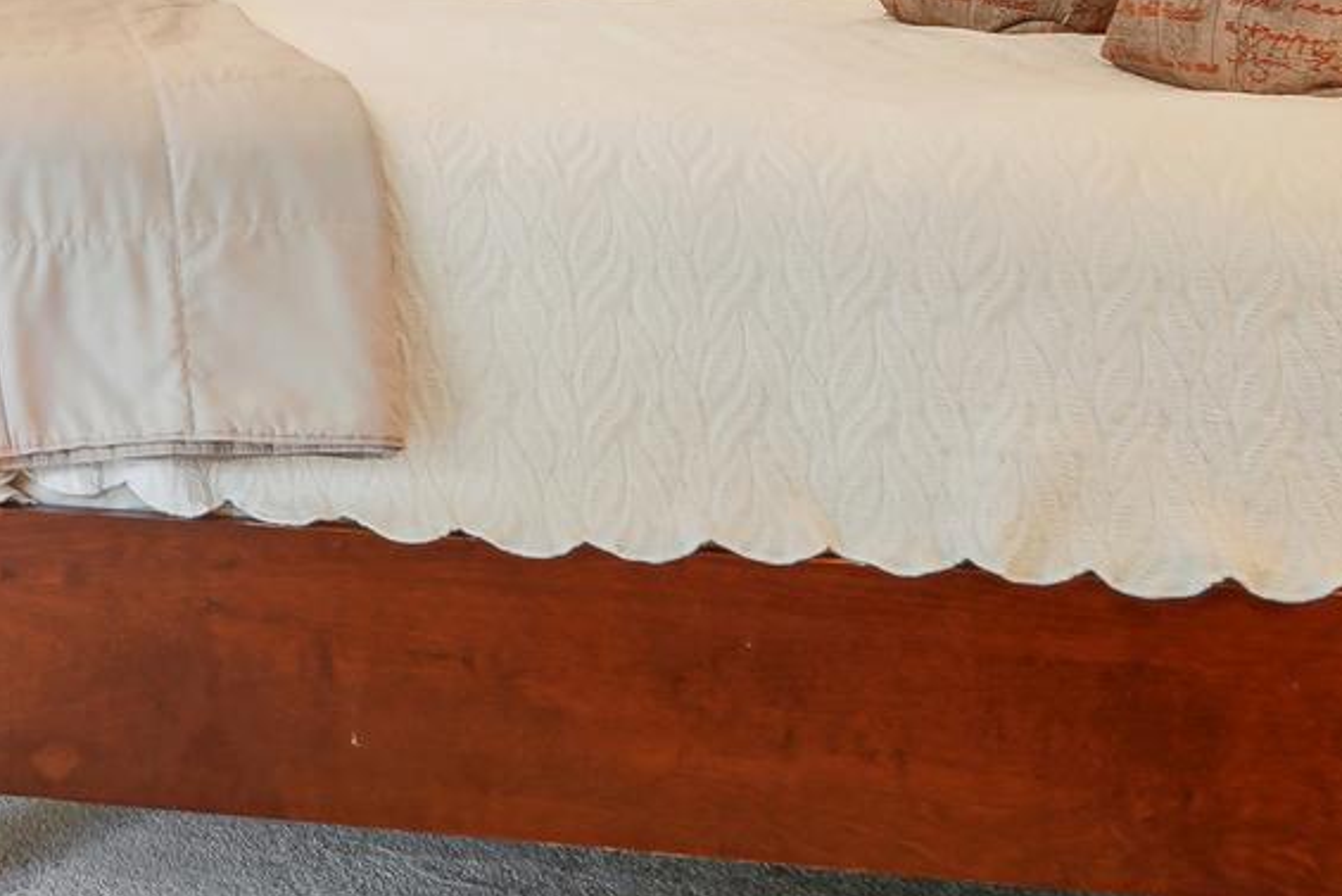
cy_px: -215
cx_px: -466
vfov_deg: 21.5
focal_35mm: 58
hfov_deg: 27.7
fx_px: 2163
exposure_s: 1/3.33
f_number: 8
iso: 200
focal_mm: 16
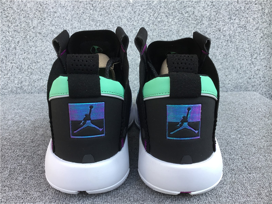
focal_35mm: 31
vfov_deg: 45.4
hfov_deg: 58.4
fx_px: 244
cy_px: 102
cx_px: 136
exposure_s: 1/102
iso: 25
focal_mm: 3.3
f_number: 2.4
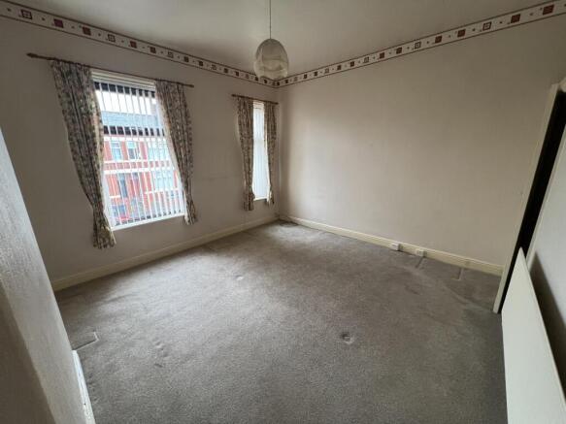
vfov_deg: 89.9
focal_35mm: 13
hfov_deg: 106.2
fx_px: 213
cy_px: 212
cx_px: 283
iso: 250
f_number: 1.8
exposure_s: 1/62
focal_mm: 1.57
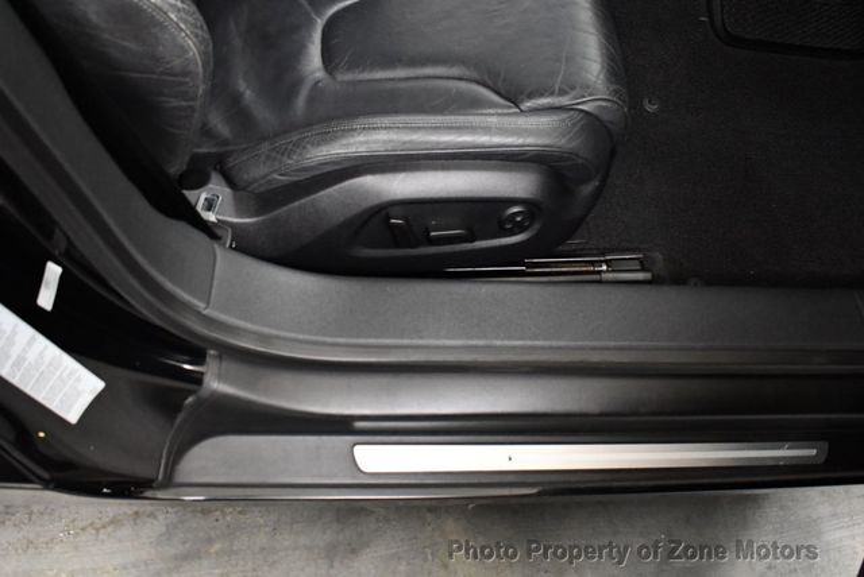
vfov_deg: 36.9
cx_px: 432
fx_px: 865
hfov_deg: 53.1
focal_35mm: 36
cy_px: 288
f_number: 3.5
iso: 3200
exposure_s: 1/80
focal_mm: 18
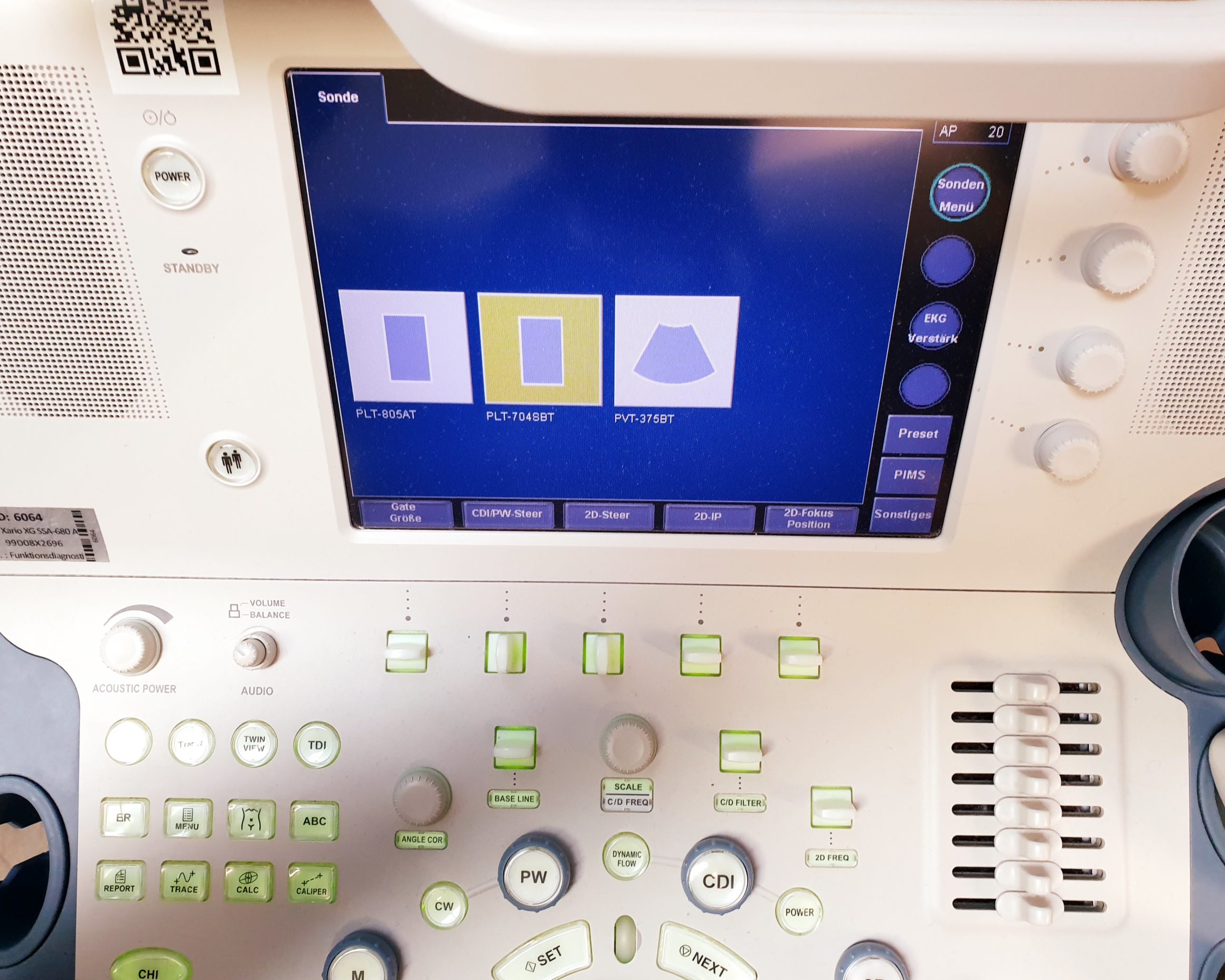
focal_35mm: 28
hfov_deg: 62.2
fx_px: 1015
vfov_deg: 51.5
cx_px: 625
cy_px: 498
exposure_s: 1/50
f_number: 2.4
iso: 200
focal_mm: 4.3
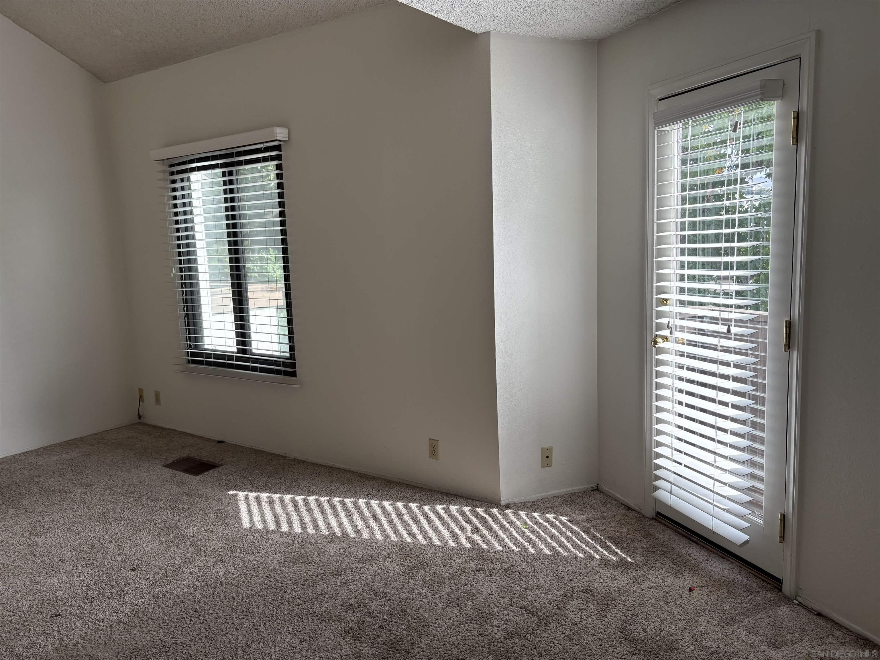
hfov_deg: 67.3
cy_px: 330
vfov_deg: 53.1
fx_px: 661
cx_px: 440
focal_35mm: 26
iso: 50
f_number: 1.6
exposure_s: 1/412
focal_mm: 5.96
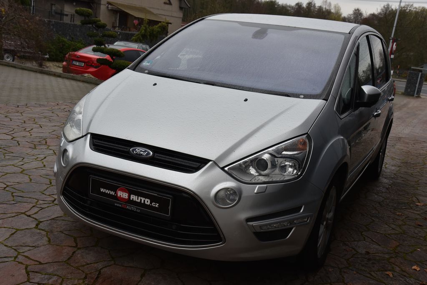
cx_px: 214
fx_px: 522
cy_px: 142
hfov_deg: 44.5
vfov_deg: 30.6
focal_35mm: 44
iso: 500
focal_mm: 44
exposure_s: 1/320
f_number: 9
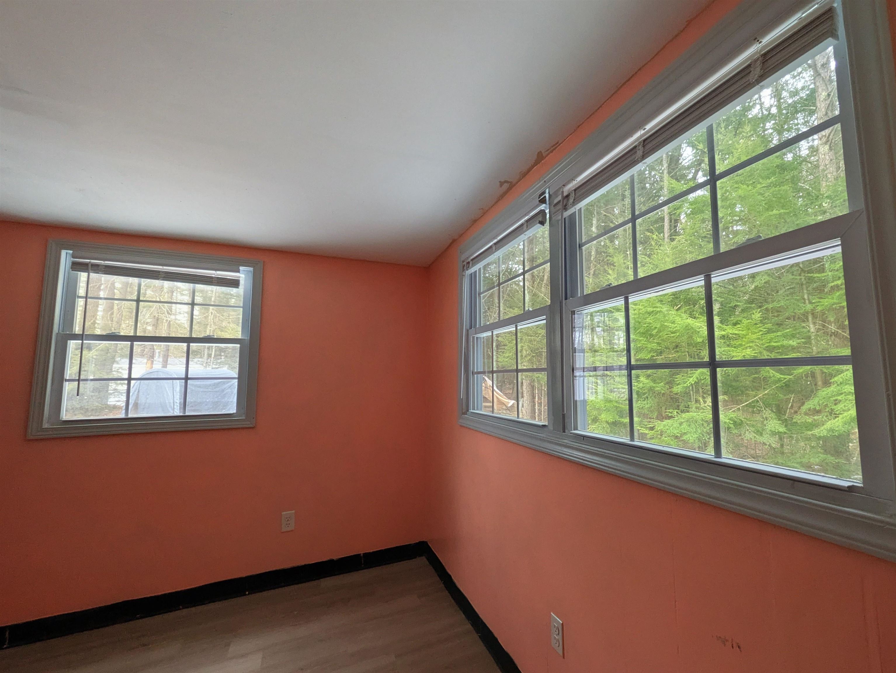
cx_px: 448
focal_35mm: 14
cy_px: 336
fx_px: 363
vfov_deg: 85.7
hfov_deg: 102.0
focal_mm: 1.83
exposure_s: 1/120
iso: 227
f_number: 2.2
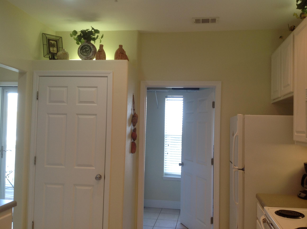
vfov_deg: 40.6
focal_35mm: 35
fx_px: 310
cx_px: 154
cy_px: 114
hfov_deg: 52.7
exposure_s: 1/60
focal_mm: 4.28
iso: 64
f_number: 2.4
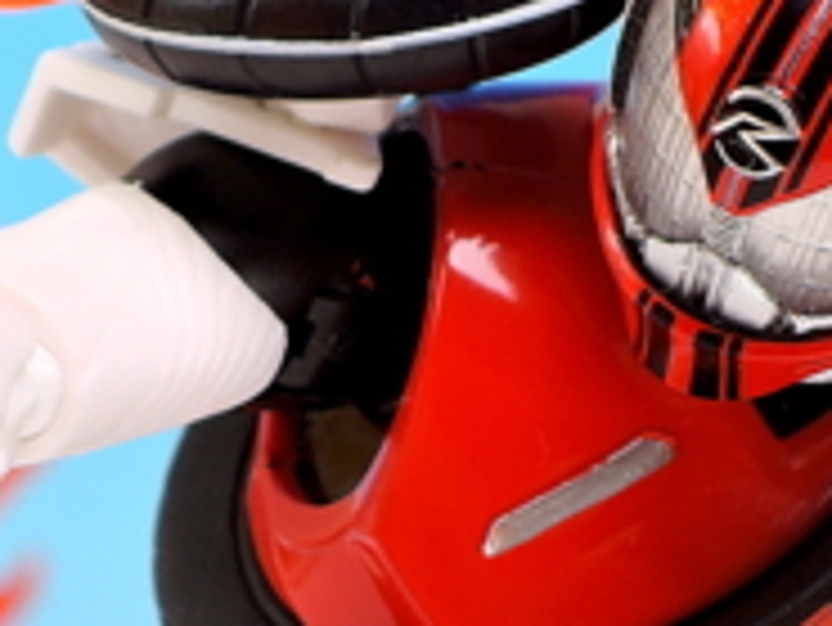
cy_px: 423
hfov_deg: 5.8
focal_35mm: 341
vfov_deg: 4.4
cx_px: 423
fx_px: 8201
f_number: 5.8
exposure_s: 1/2
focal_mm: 22.4
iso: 80
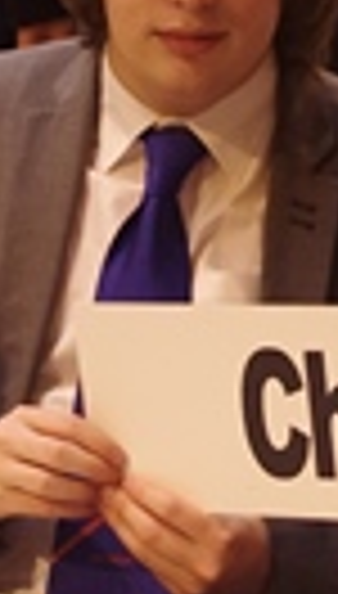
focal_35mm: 182
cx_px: 243
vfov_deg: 11.8
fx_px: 2878
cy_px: 142
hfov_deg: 6.7
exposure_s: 1/30
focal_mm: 24.38
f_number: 4
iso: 800
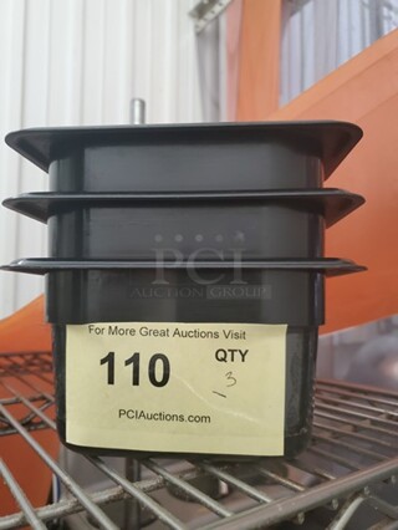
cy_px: 265
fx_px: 398
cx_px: 199
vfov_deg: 67.3
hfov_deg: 53.1
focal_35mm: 26
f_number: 1.5
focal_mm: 4.3
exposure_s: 1/40
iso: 400
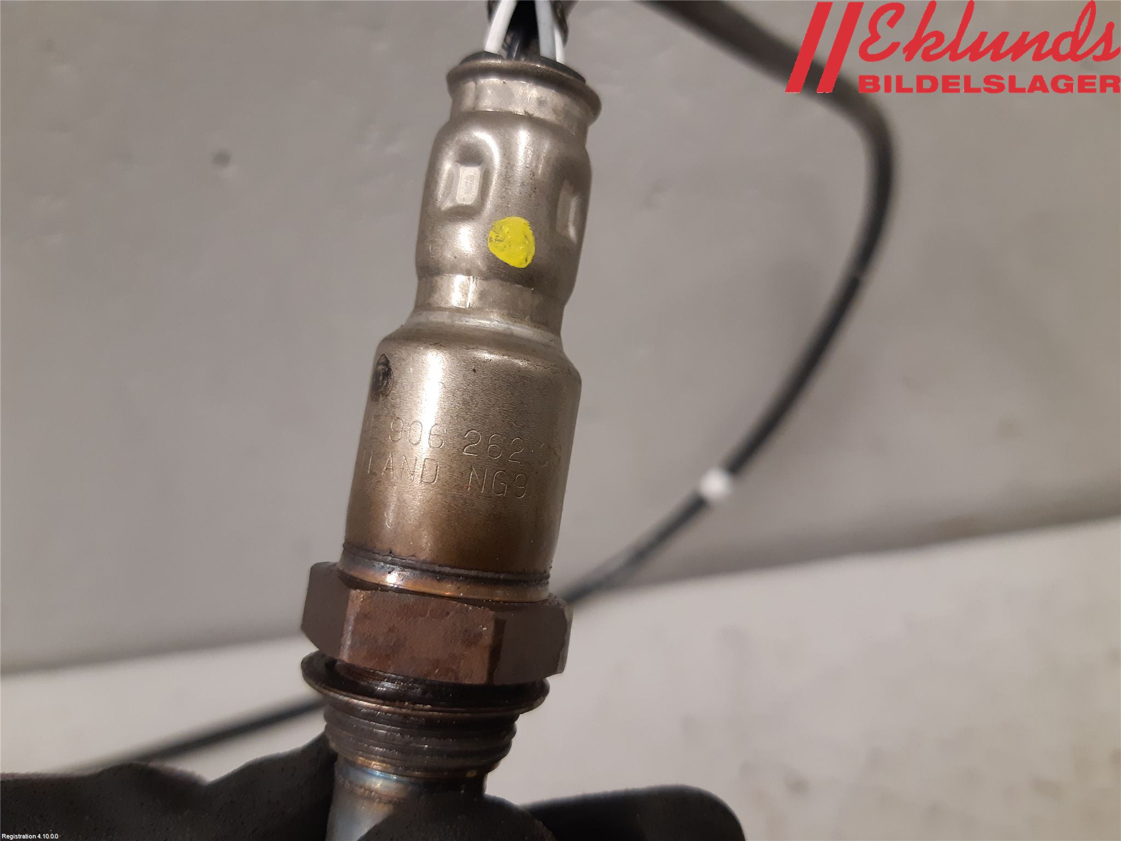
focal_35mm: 26
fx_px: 842
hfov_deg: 67.3
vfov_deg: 53.1
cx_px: 560
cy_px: 420
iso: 200
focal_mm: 3.93
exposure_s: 1/50
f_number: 1.7
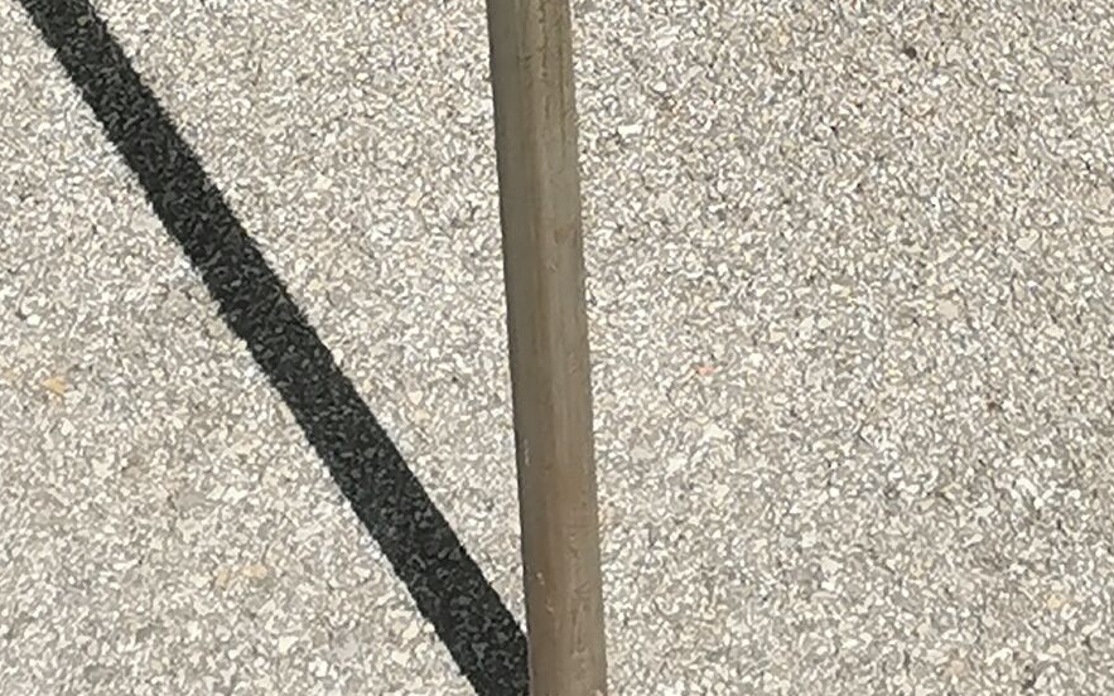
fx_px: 4919
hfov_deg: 12.9
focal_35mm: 162
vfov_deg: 7.3
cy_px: -1338
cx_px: 829
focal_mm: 5.58
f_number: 1.8
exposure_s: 1/3135
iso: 50
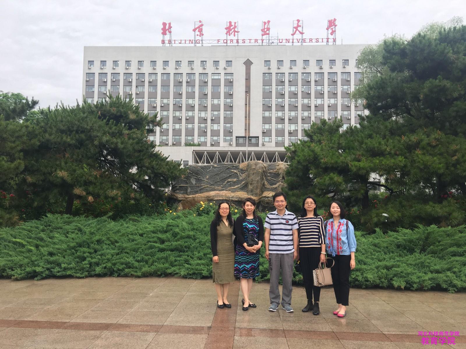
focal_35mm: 29
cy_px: 174
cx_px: 233
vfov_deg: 48.2
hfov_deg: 61.7
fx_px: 390
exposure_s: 1/100
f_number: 2.2
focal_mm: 4.15
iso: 32
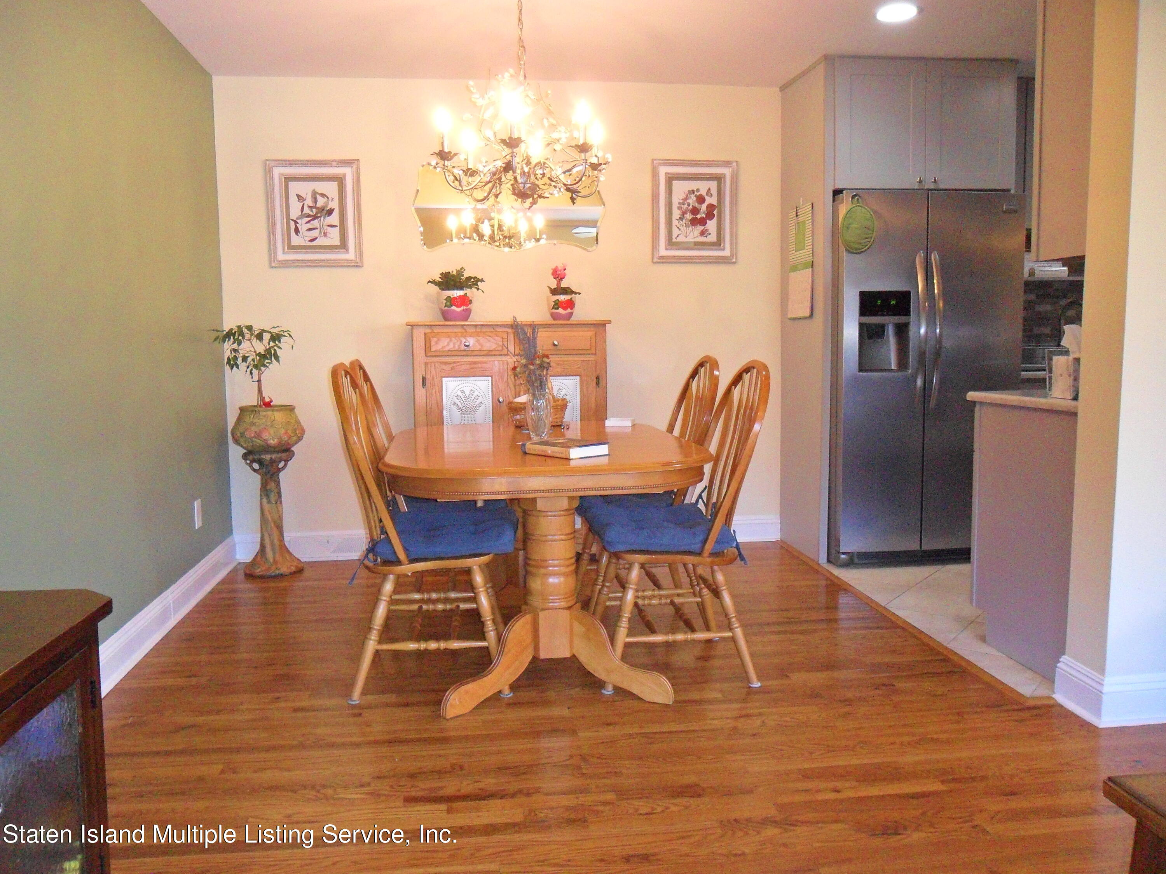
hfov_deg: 65.3
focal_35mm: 27
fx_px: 909
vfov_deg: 51.4
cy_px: 437
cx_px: 583
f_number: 3.5
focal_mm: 4.9
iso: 400
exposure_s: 1/30
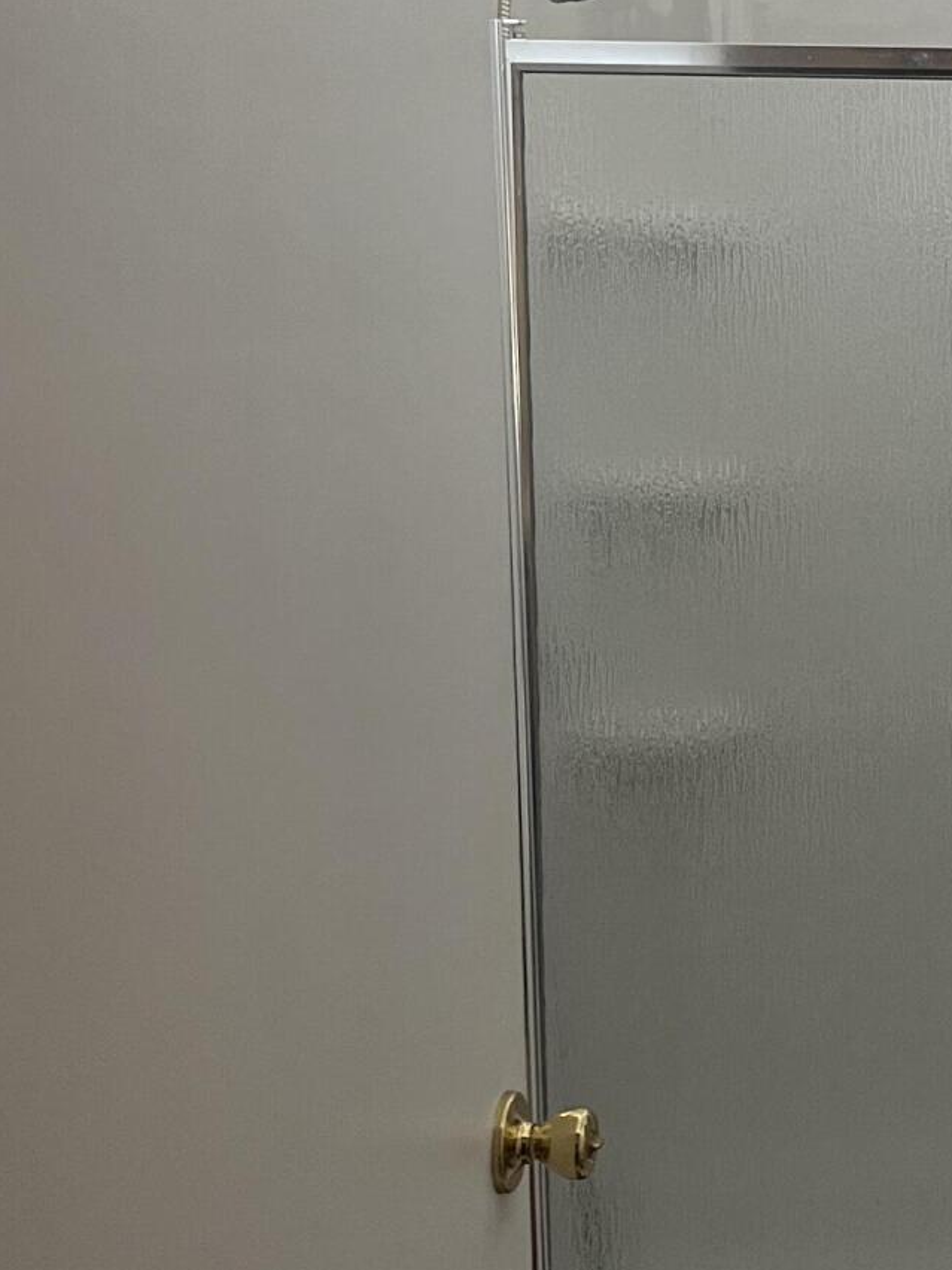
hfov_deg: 23.0
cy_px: 577
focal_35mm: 61
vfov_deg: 31.7
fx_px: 2237
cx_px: 971
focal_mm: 5.1
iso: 200
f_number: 1.6
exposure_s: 1/60
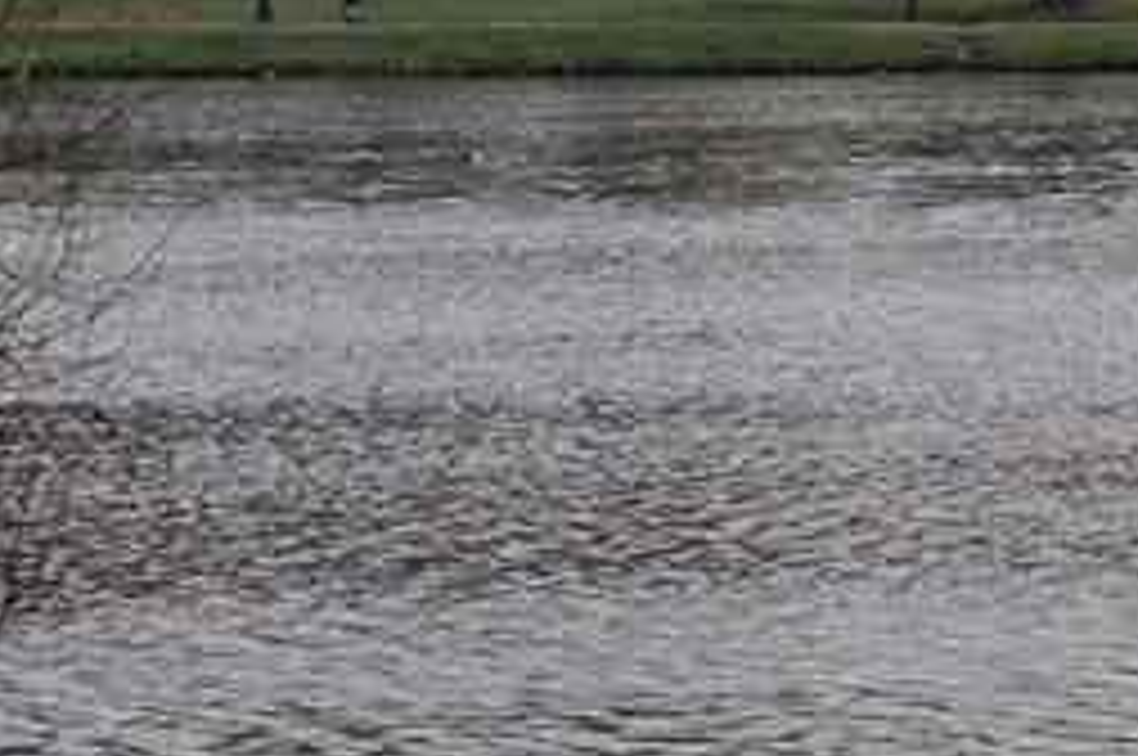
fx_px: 8429
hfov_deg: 7.7
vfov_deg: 5.1
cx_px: 571
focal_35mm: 267
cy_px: -38
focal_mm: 50
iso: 320
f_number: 7.1
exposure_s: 1/400
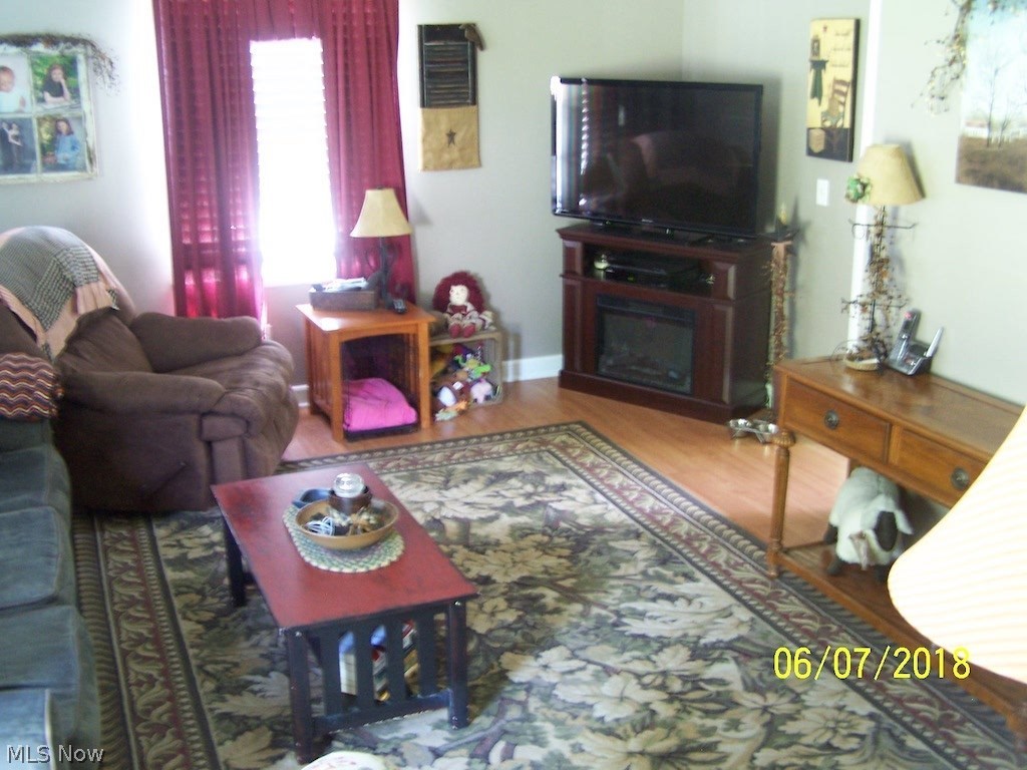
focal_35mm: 38
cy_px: 385
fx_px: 1127
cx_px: 514
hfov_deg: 49.0
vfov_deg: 37.7
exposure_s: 1/2
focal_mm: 6.3
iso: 140
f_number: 2.8
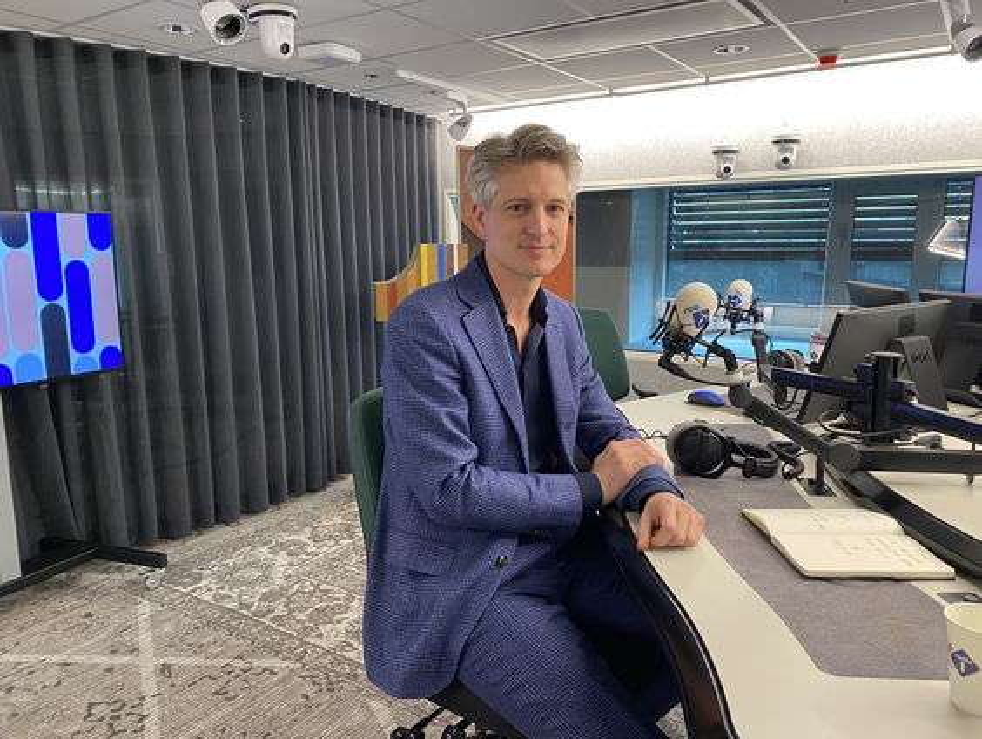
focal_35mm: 26
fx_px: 738
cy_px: 370
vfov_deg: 53.1
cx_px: 491
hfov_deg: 67.3
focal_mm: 4.25
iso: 250
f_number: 1.8
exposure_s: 1/50
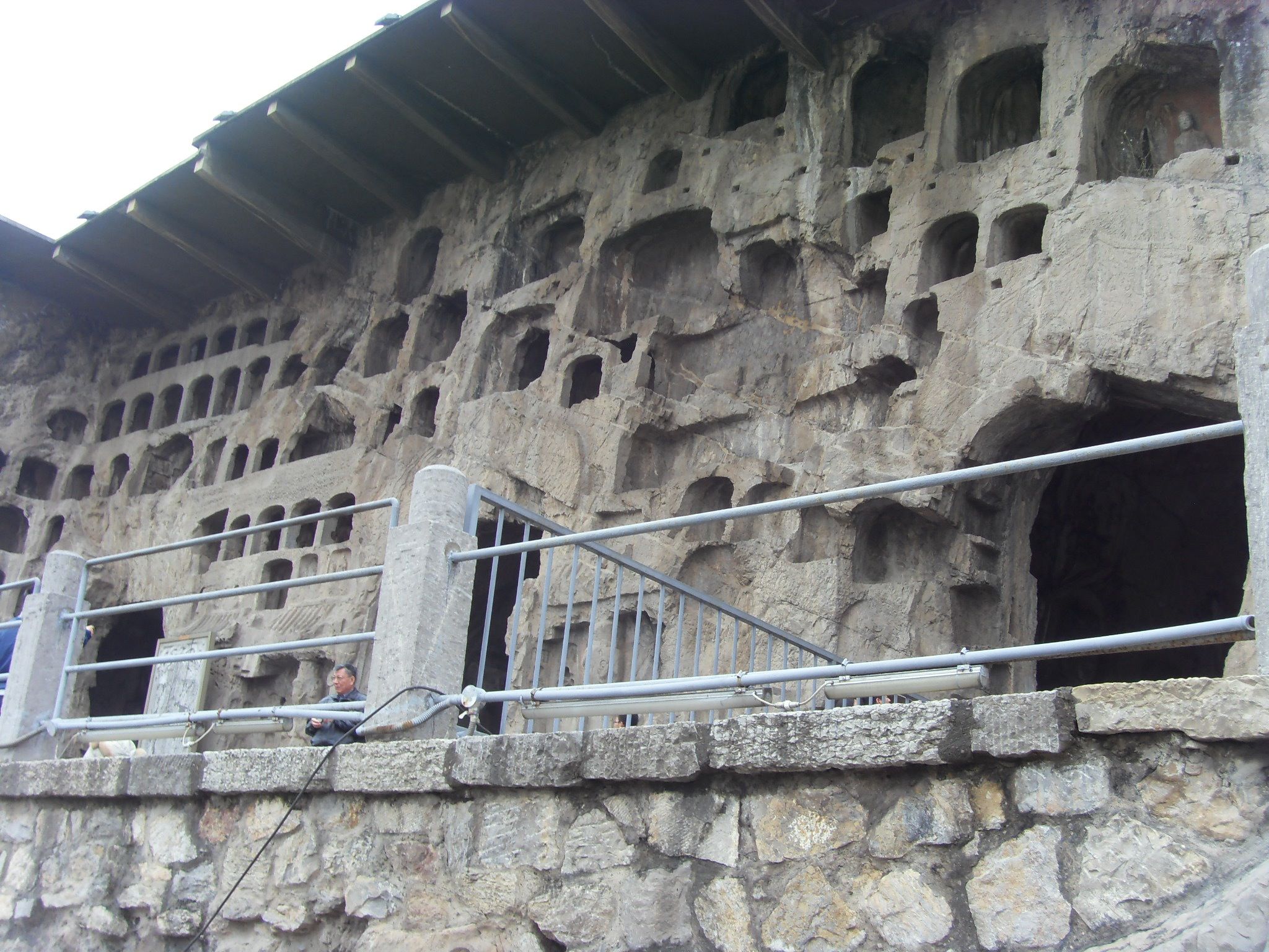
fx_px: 1430
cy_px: 476
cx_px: 634
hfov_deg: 47.9
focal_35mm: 39
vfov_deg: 36.8
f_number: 3.5
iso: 100
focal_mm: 6.6
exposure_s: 1/45
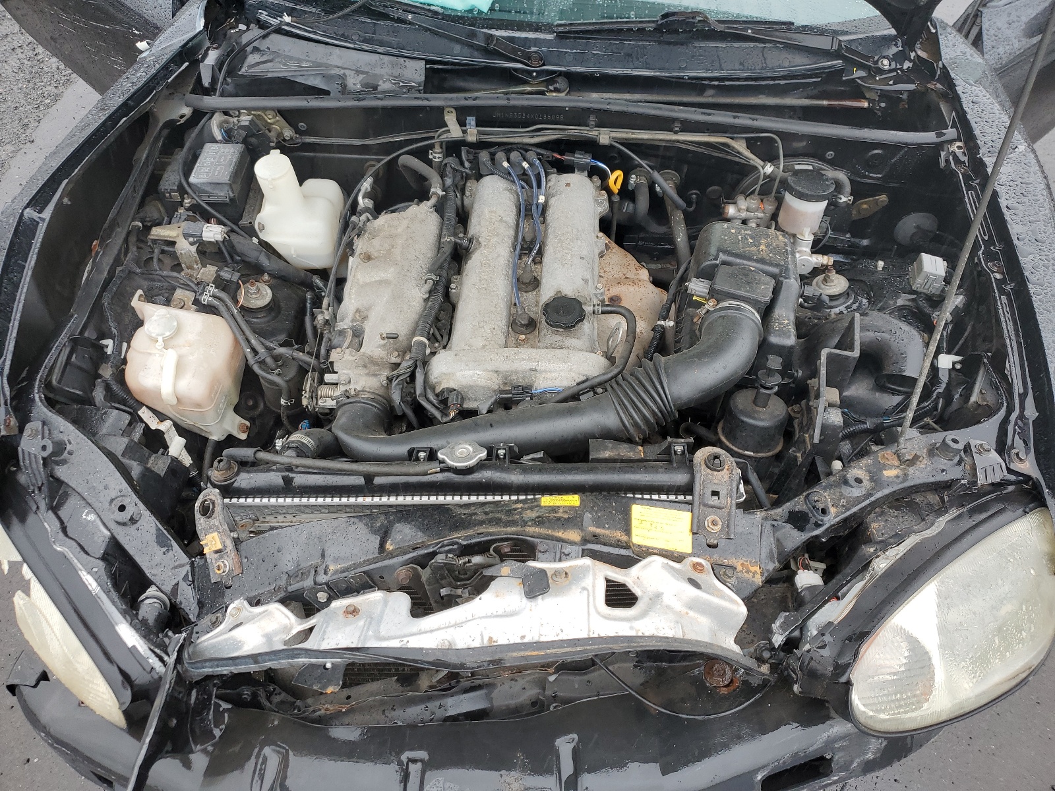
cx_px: 528
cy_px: 396
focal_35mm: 26
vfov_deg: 53.1
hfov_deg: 67.3
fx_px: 792
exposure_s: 1/147
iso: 50
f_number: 1.5
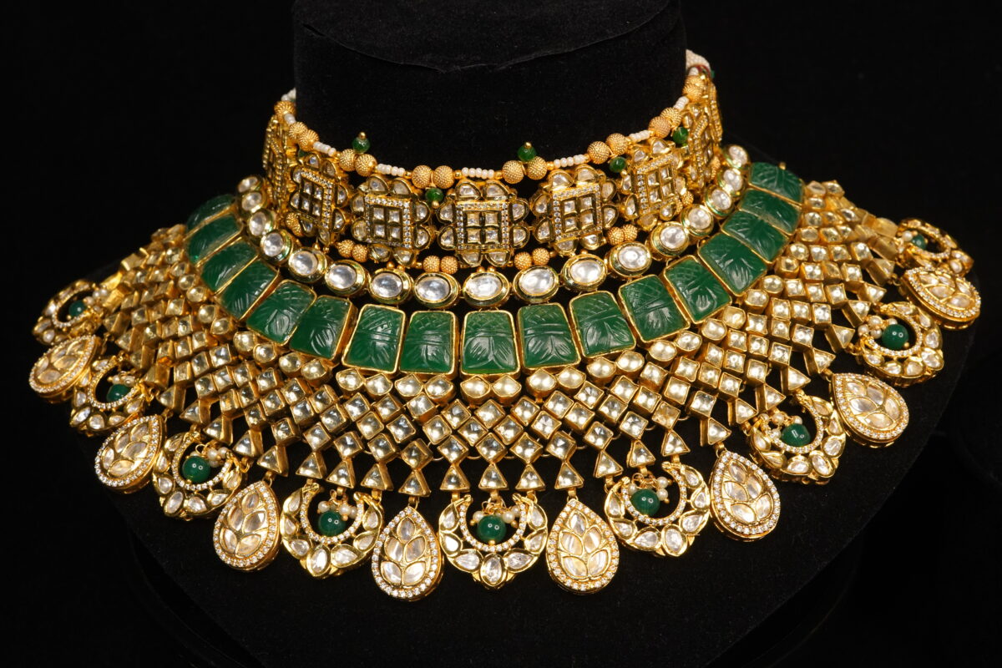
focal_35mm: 50
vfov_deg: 27.0
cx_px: 501
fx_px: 1392
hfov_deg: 39.6
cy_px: 334
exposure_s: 1/80
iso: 4000
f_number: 13
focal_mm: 50
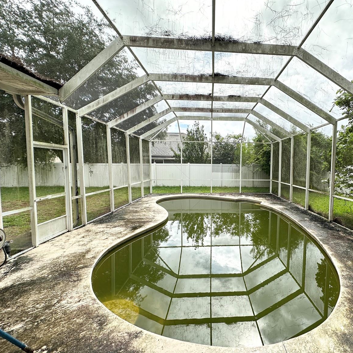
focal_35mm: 17
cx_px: 225
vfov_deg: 84.0
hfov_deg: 82.1
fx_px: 196
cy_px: 178
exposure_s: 1/779
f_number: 2.2
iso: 40
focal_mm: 2.22
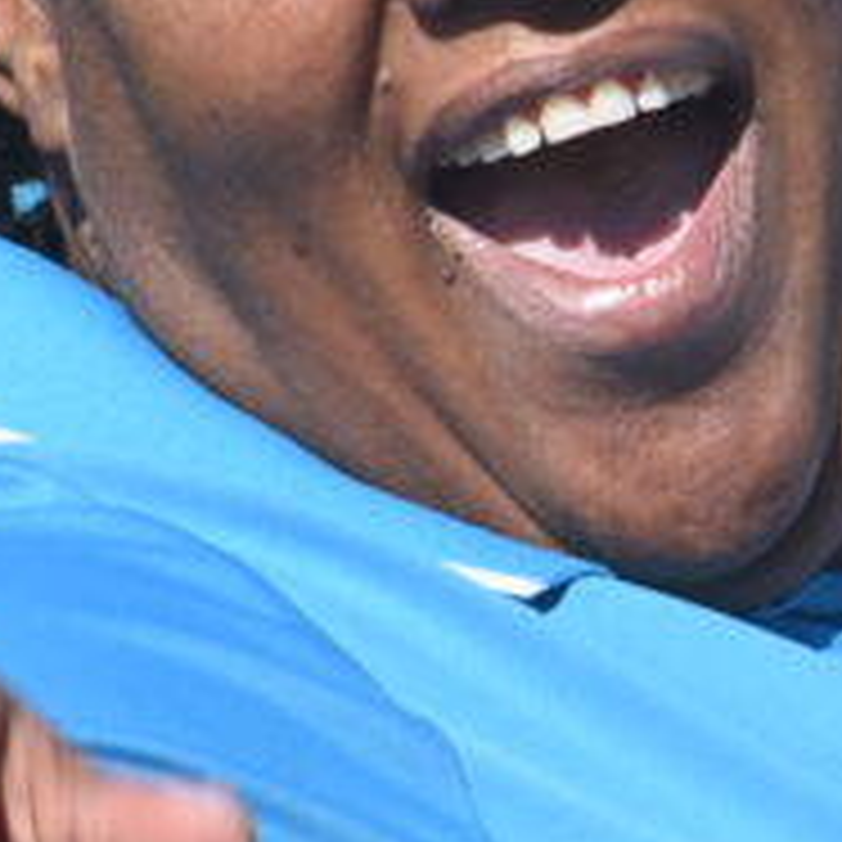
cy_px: 1150
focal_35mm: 1466
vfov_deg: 1.2
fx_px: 40344
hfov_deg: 1.2
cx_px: 2170
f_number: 9
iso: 100
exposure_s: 1/250
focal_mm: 140
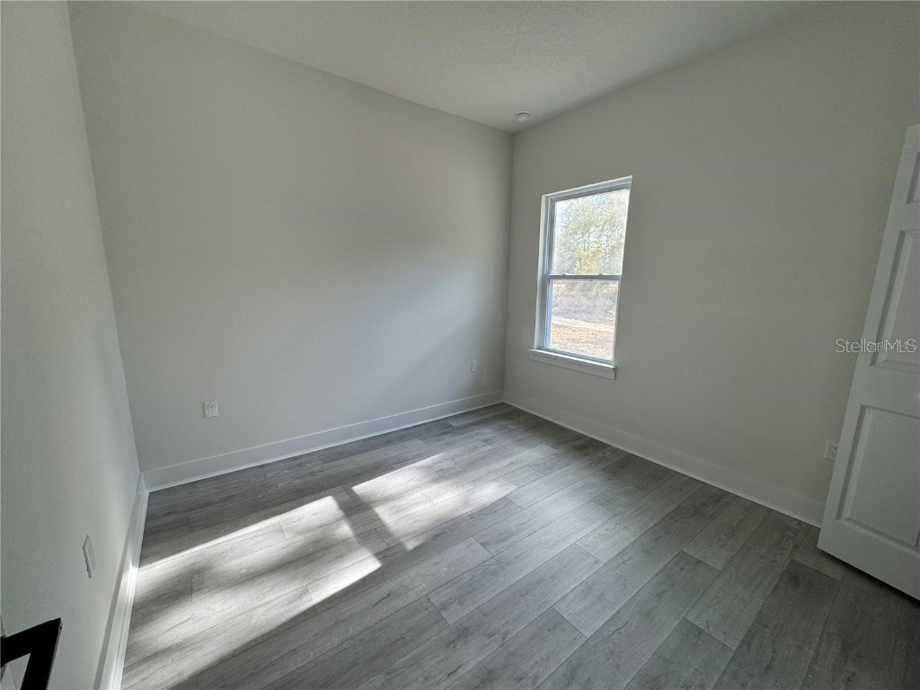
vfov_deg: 85.7
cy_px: 345
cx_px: 460
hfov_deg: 102.1
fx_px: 372
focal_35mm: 14
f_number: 2.2
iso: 64
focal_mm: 2.22
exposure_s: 1/120
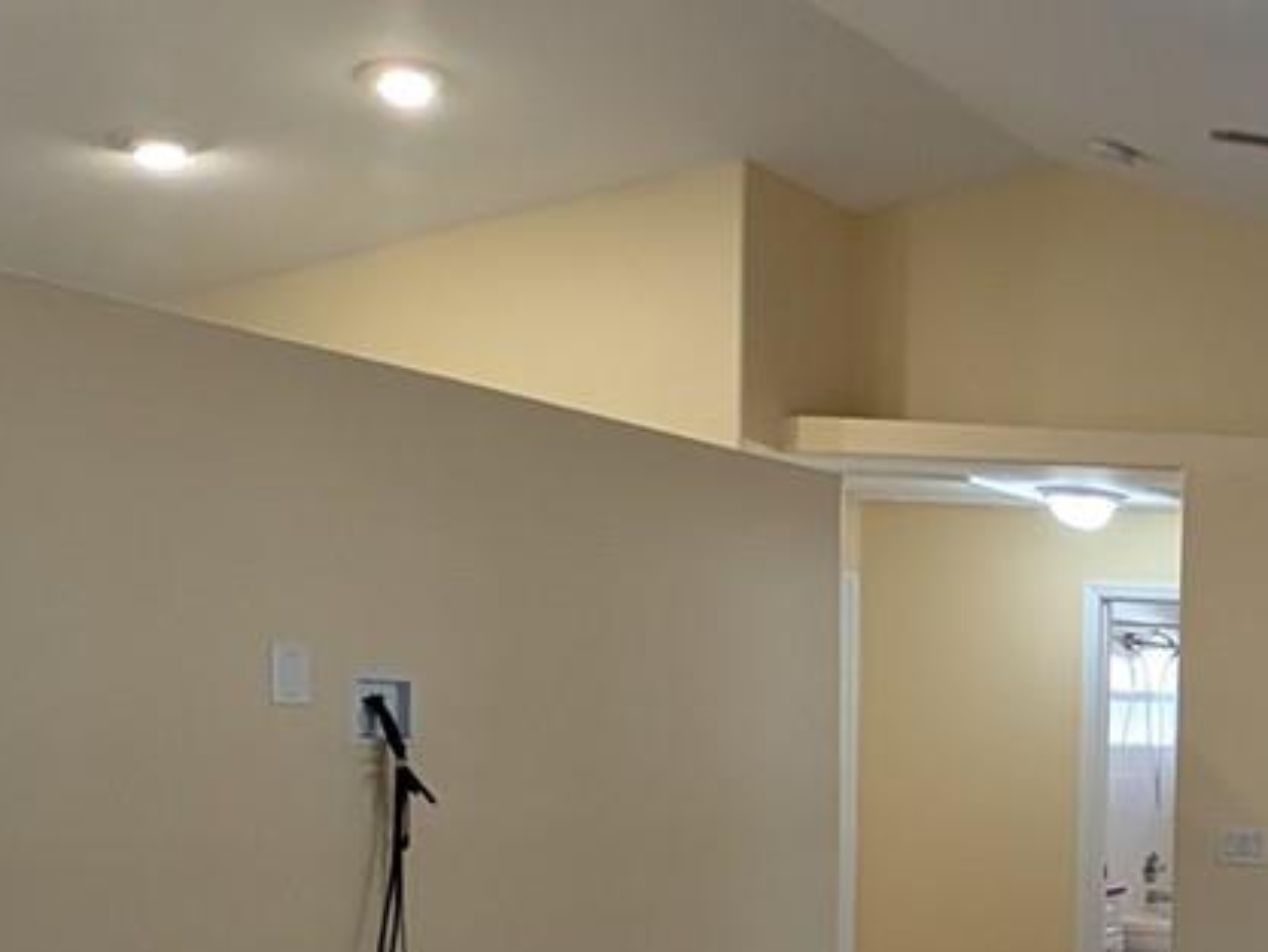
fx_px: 1685
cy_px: 852
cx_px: 1837
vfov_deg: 30.2
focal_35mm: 46
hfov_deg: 28.8
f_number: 1.95
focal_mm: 2.23
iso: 118
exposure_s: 1/120
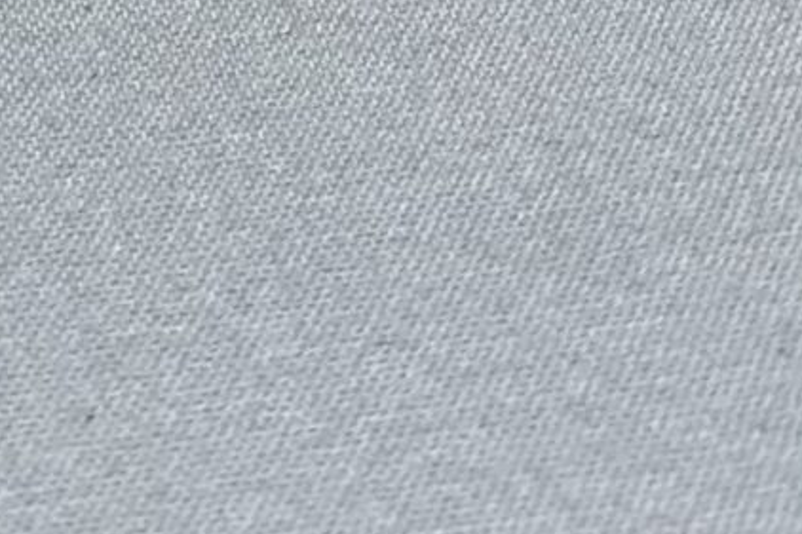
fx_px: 3652
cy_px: -1885
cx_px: -388
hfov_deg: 12.0
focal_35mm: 164
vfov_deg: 6.2
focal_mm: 4.25
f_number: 1.8
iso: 50
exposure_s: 1/100
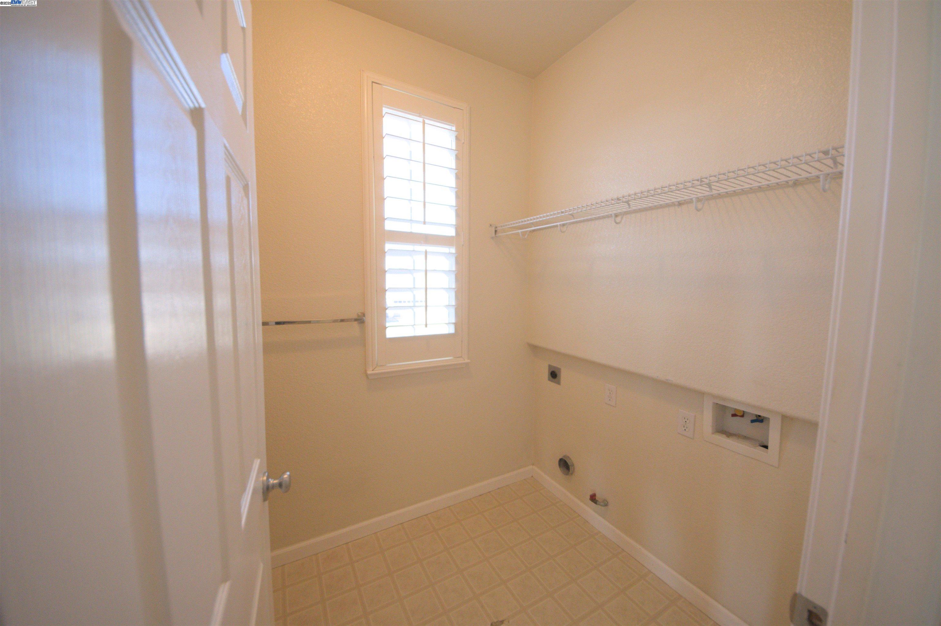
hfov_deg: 112.6
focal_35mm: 12
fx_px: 314
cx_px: 470
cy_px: 313
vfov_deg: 89.9
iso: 800
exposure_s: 1/250
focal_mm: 8
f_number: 4.5
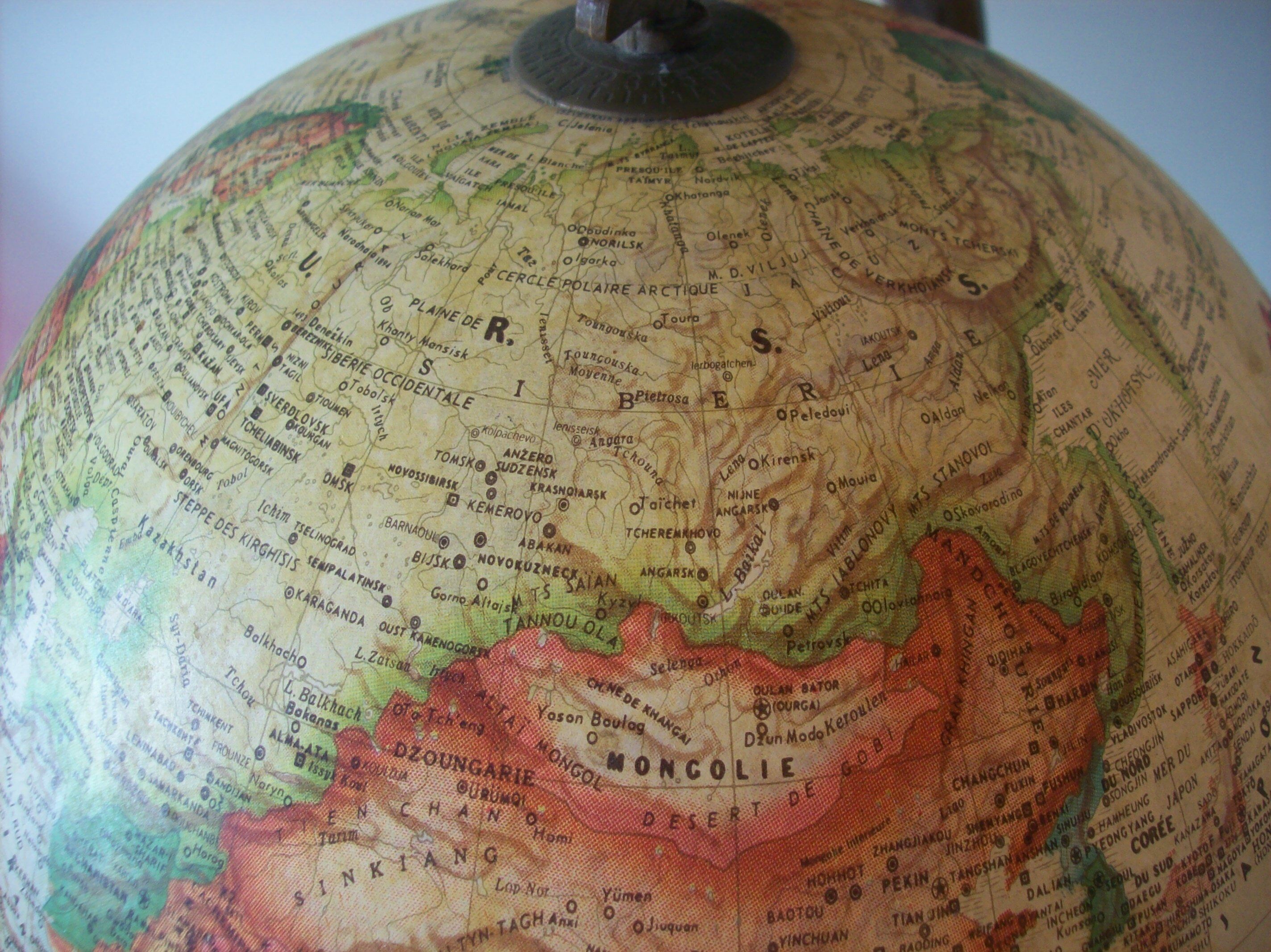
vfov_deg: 39.6
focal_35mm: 36
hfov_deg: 51.4
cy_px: 476
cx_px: 636
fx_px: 1321
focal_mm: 6
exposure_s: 1/78.1
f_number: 2.7
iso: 80
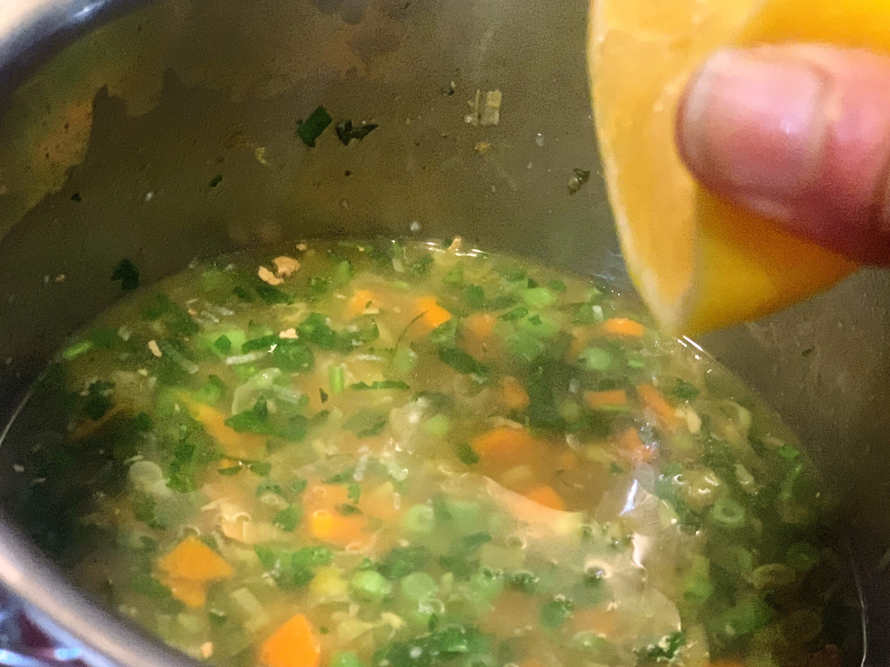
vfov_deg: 28.0
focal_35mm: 52
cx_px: 445
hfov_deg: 36.8
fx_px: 1337
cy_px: 334
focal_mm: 6
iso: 500
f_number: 2.4
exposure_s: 1/33
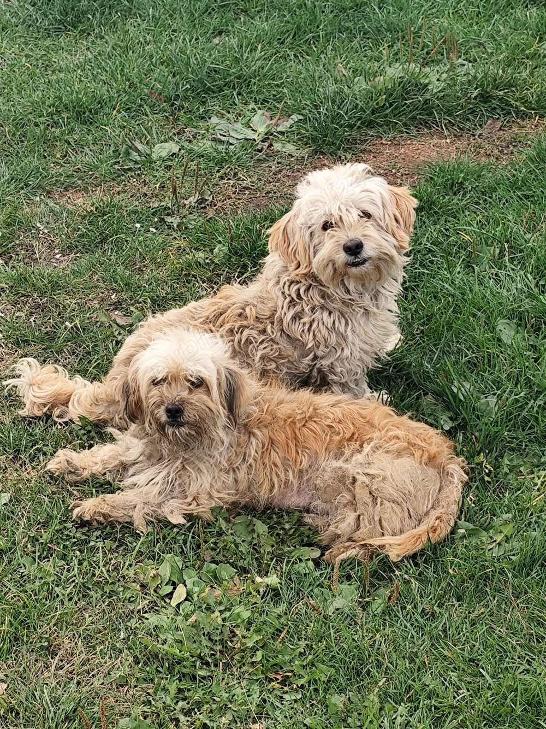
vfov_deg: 24.1
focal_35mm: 81
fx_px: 1704
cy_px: 364
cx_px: 273
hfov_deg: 18.2
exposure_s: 1/120
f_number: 1.65
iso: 80
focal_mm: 6.14
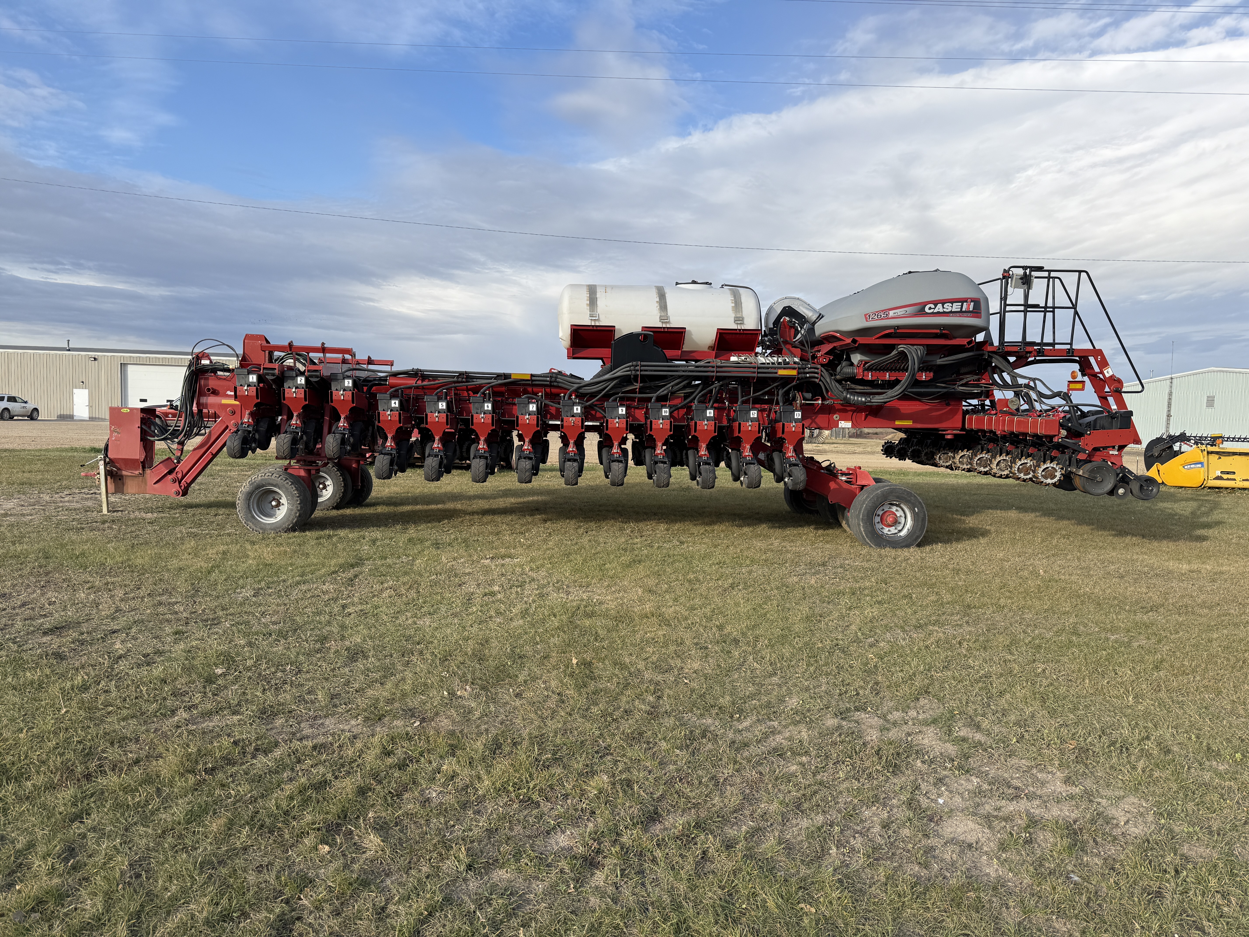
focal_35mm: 24
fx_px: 866
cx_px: 624
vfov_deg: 56.8
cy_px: 468
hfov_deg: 71.6
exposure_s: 1/2053
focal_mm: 6.76
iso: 80
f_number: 1.78
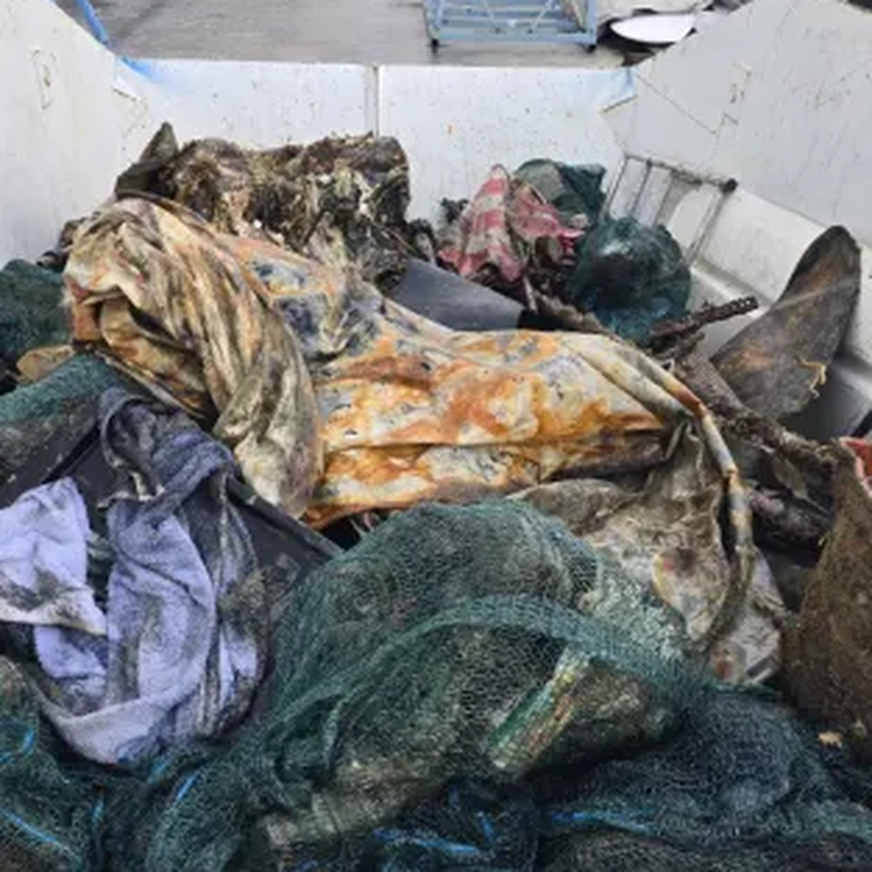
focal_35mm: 39
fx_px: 1111
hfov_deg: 42.8
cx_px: 429
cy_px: 566
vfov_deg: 42.4
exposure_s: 1/180
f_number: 1.7
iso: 32
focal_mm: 6.3
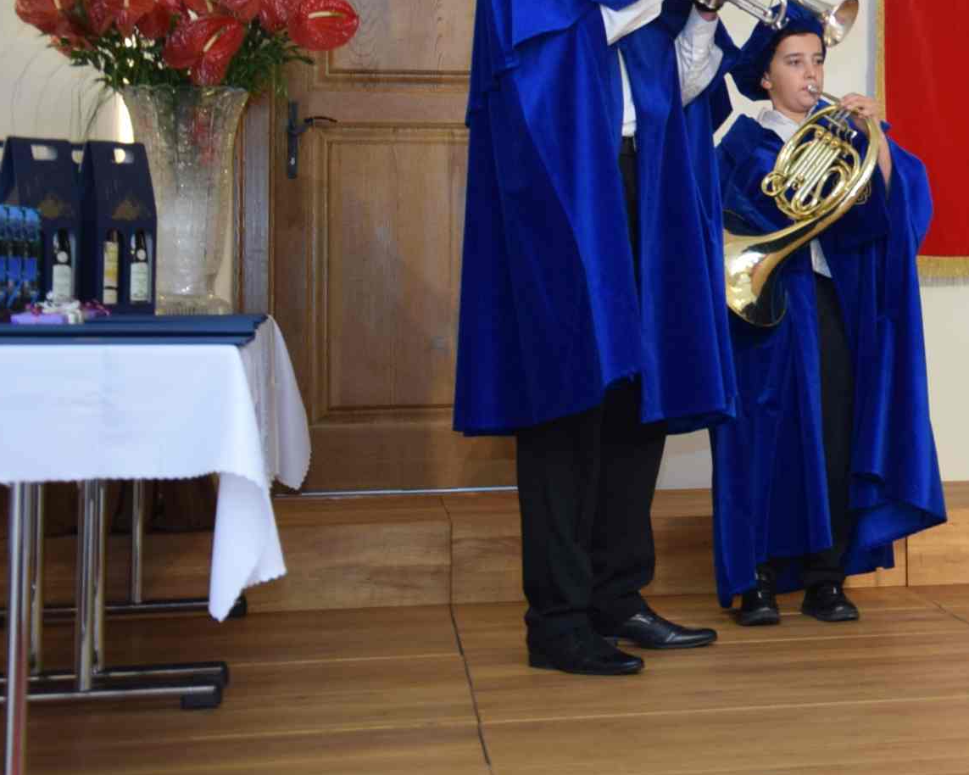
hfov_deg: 19.4
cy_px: 180
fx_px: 2645
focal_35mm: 92
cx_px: 1217
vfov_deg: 16.6
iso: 400
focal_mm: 25
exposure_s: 1/15
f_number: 4
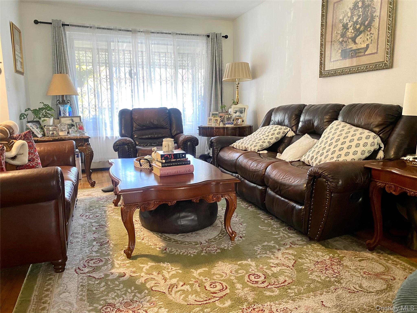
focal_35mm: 26
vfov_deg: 53.1
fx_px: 313
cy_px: 156
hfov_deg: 67.3
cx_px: 208
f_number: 1.8
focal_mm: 4.25
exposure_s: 1/60
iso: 250
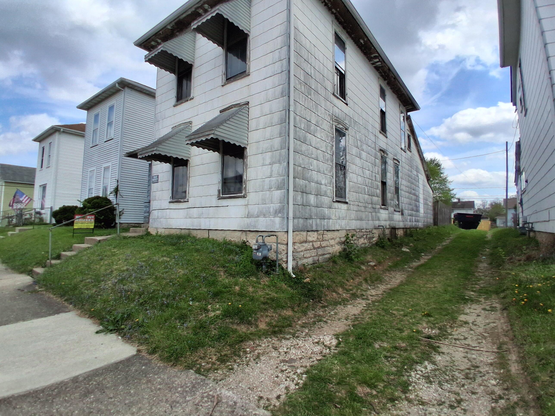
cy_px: 208
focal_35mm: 17
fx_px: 273
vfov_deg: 74.7
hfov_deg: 91.0
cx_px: 278
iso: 50
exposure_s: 1/1792
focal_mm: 1.4
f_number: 2.2
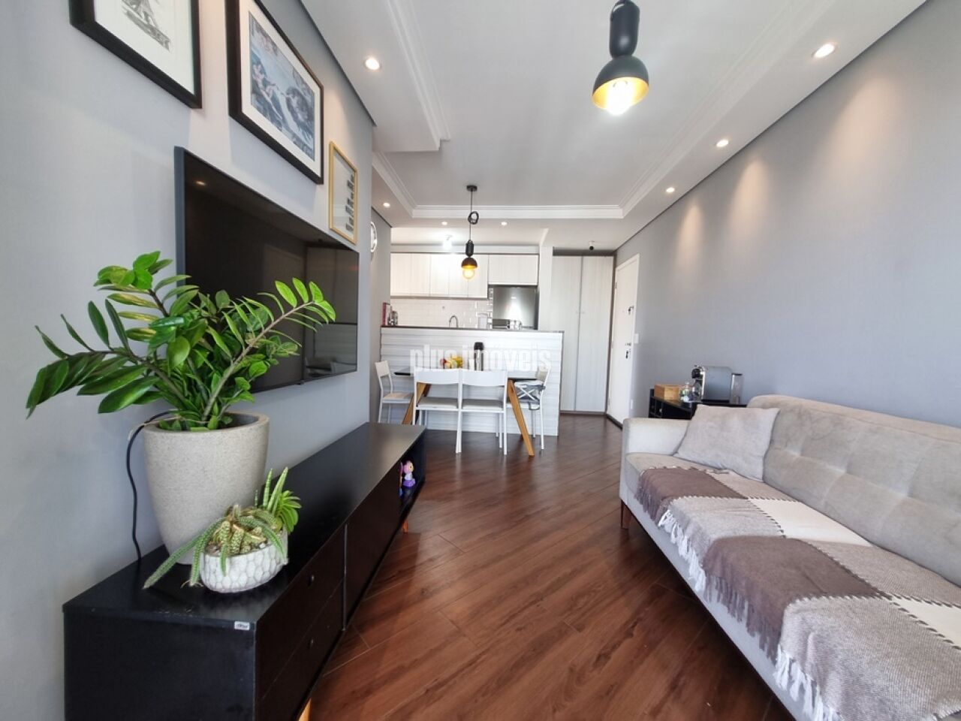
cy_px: 360
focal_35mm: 13
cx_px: 480
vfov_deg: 89.9
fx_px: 361
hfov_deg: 106.2
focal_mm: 1.74
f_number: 2.2
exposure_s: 1/60
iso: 100
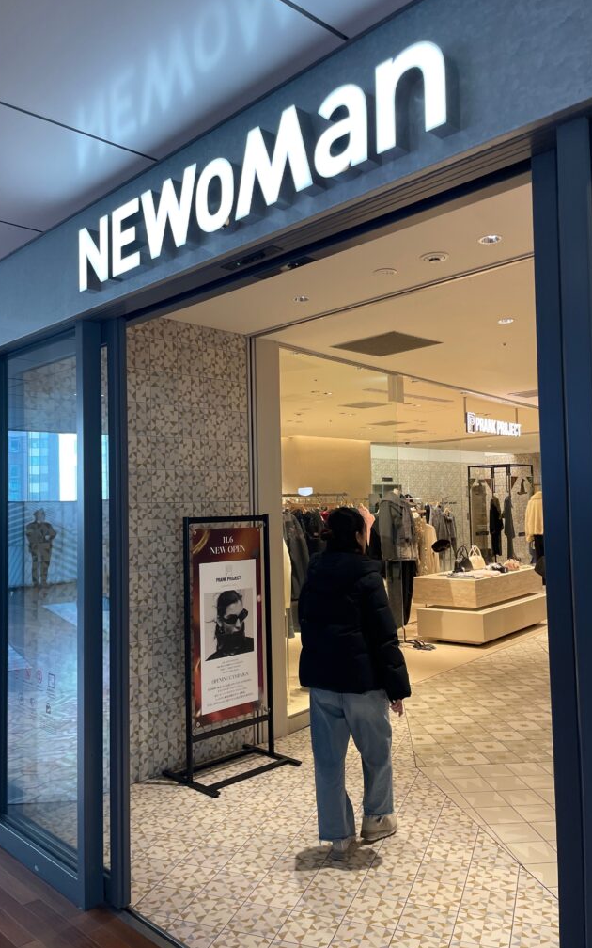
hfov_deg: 44.5
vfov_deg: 66.5
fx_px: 723
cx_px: 272
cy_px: 472
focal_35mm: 28
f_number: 1.6
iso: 125
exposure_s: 1/121
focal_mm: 4.2
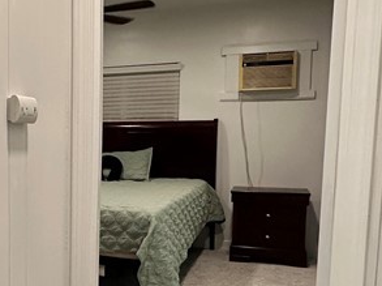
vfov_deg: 29.5
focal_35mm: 49
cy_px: 183
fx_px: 540
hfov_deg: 35.5
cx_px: 5
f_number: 2.2
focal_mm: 2.22
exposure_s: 1/120
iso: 320
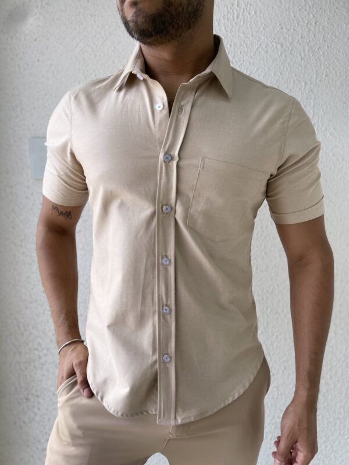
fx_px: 350
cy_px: 232
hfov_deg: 53.1
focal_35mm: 26
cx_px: 174
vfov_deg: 67.3
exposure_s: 1/430
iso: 50
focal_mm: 5.1
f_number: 1.6
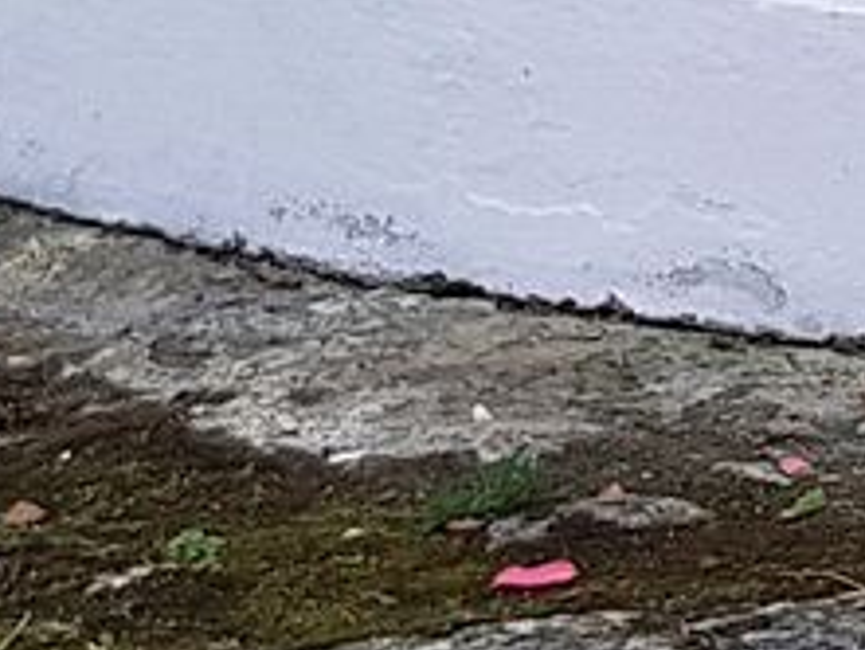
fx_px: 4700
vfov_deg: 6.8
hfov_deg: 8.6
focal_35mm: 188
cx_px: 2638
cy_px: -1539
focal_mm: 4.2
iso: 50
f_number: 1.7
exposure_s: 1/626
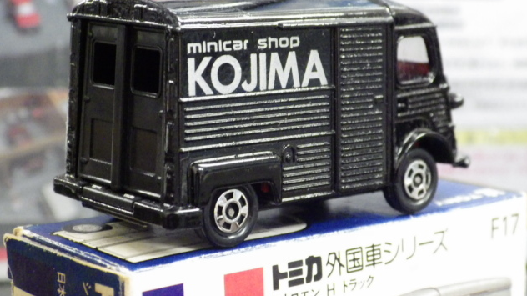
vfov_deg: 12.6
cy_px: 137
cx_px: 262
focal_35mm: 96
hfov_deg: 22.2
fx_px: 1341
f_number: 4.4
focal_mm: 15.6
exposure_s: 1/20
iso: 1600
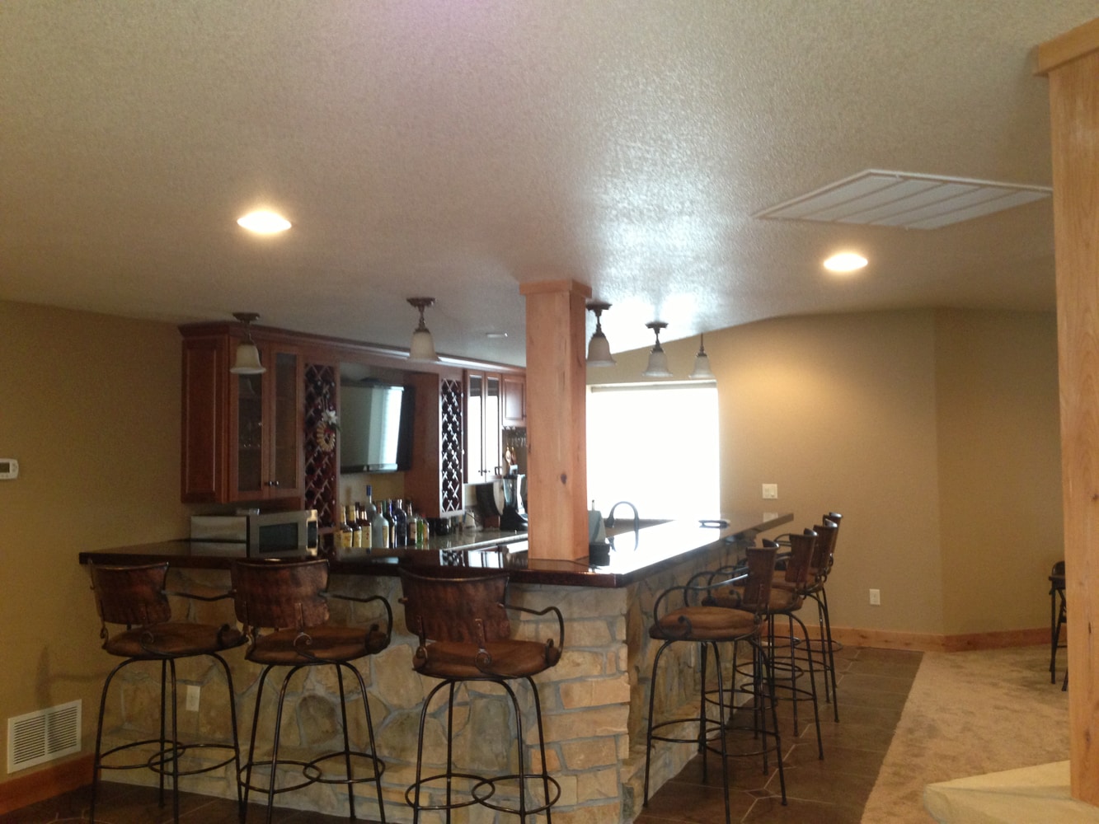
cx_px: 550
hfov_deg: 55.3
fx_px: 1048
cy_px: 412
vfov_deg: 43.0
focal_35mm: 33
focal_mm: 4.13
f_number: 2.4
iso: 250
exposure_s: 1/20
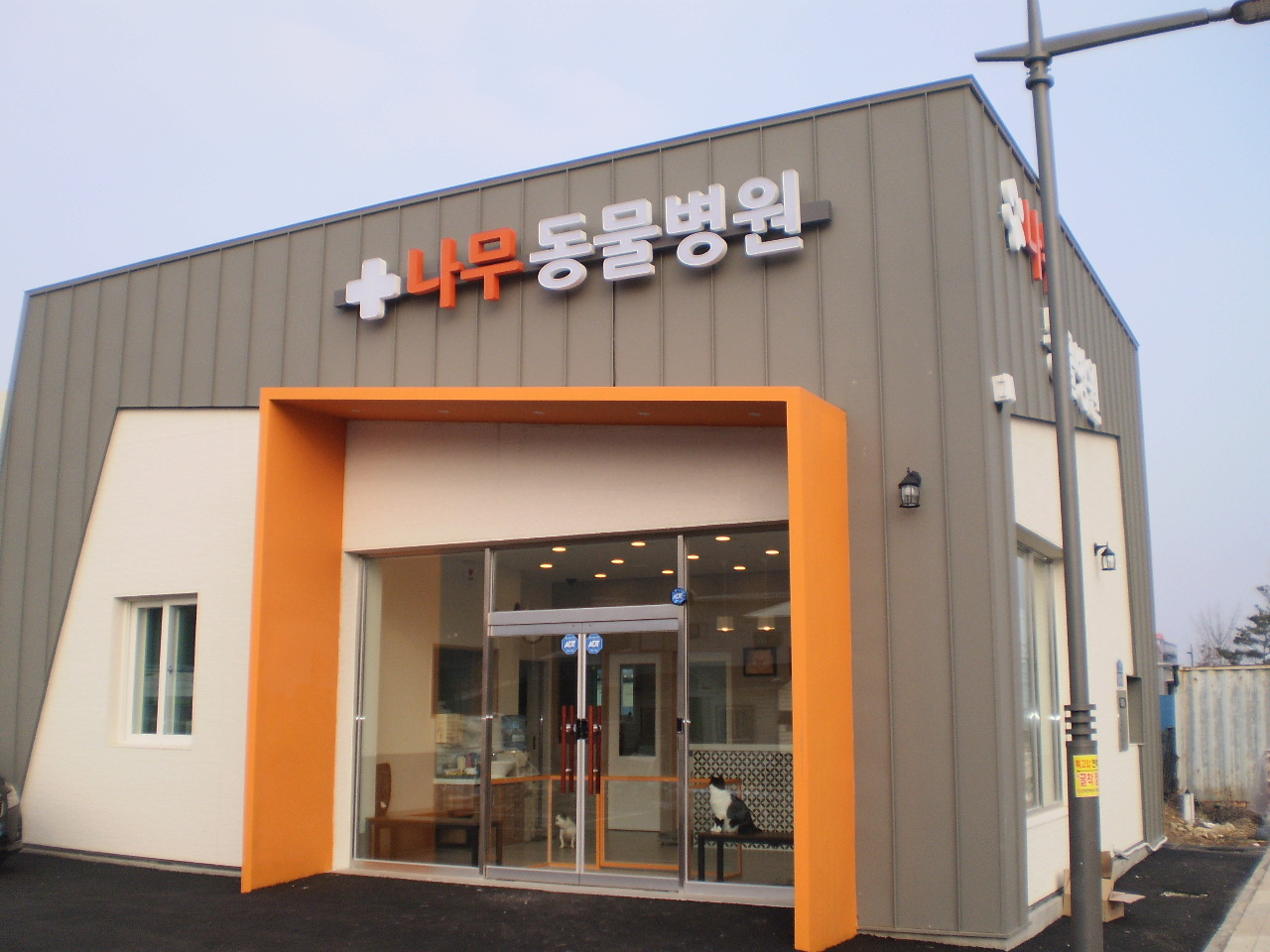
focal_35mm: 36
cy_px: 476
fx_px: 1321
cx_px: 635
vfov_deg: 39.7
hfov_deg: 51.4
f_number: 3.1
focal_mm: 6.3
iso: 64
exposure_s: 1/640
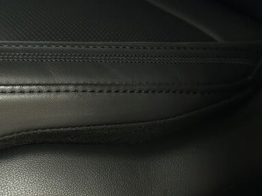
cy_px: 207
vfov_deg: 13.0
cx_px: -3
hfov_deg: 17.2
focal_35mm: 112
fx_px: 847
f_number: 1.78
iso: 250
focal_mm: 6.86
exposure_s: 1/33
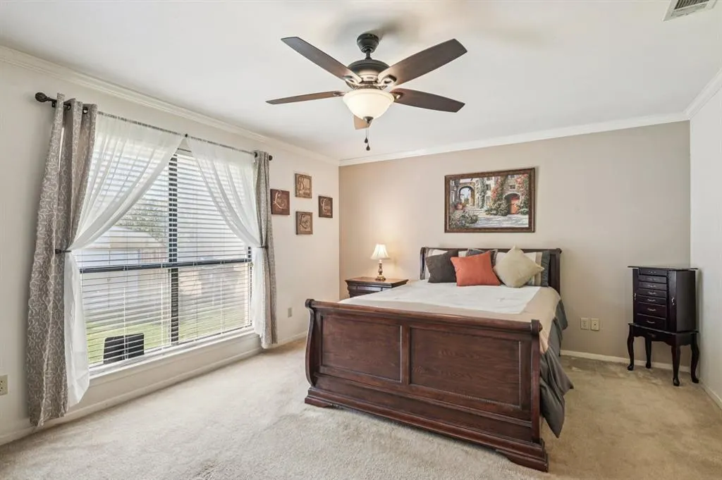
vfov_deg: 67.3
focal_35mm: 18
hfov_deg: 90.0
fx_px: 361
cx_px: 361
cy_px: 240
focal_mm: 18
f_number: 8
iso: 400
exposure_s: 1/15
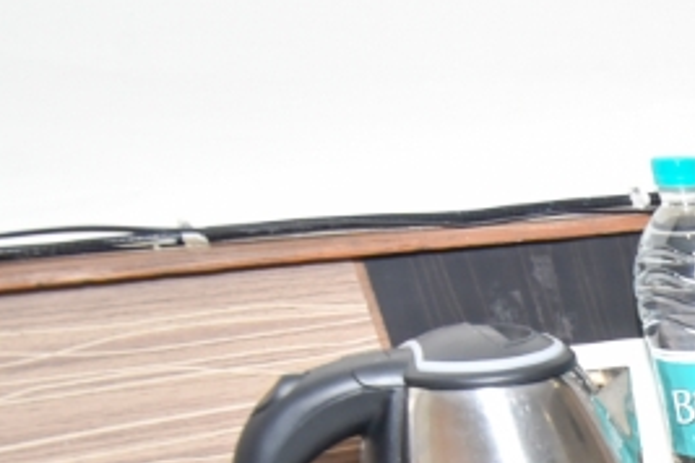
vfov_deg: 16.4
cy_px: 901
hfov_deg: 20.9
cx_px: 1261
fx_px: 1255
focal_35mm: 65
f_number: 8
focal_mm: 16
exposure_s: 1/125
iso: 1000
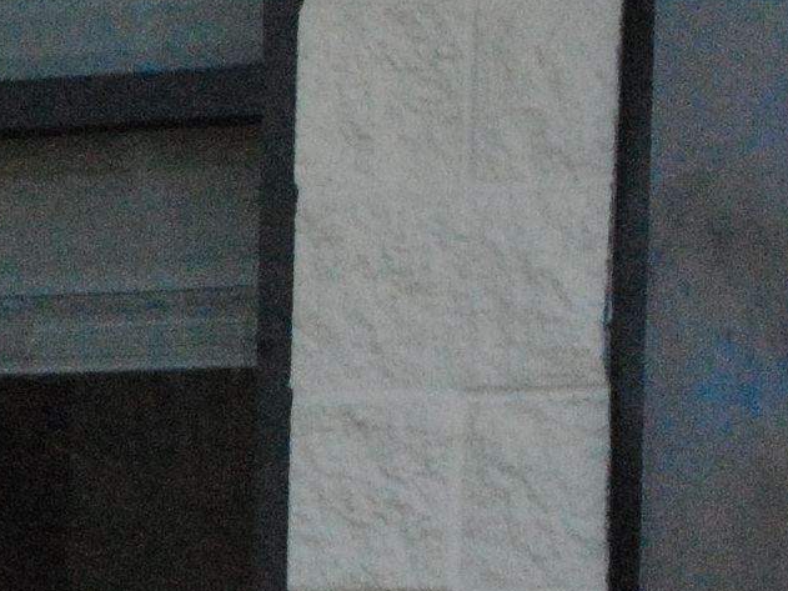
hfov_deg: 5.9
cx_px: -1352
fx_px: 7260
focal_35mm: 319
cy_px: 1087
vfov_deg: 4.6
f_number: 10
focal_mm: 36
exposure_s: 1/400
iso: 1600
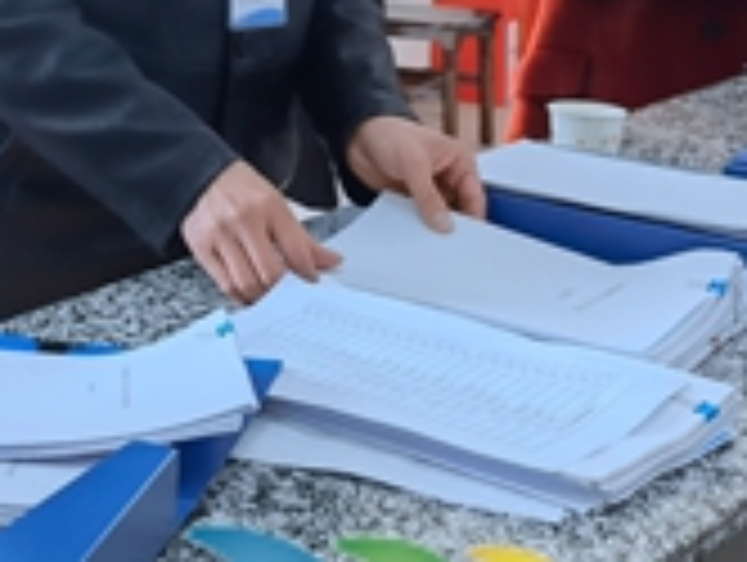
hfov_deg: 17.5
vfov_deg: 13.8
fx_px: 2248
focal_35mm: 104
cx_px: -261
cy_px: -153
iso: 100
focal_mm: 6.67
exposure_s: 1/100
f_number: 1.9
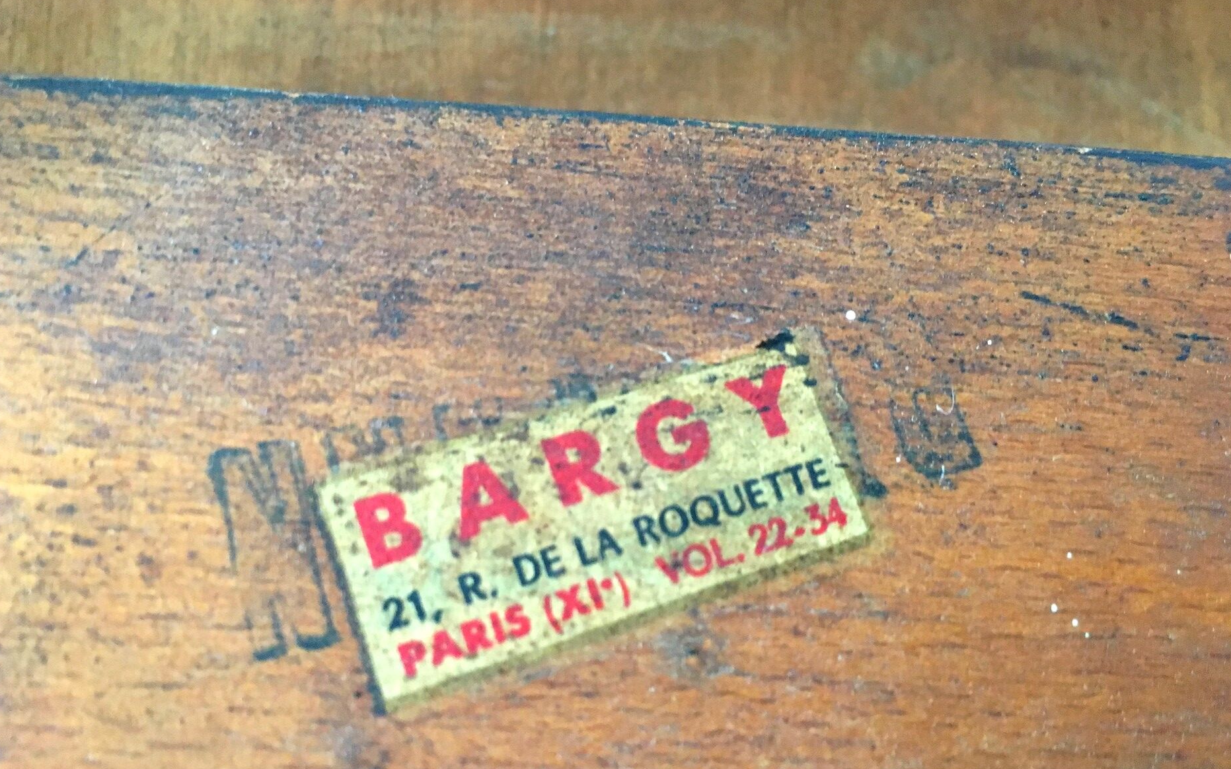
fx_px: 1107
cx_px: 611
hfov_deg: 58.1
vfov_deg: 38.2
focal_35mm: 33
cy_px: 457
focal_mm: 4.15
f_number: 2.2
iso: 250
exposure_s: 1/33
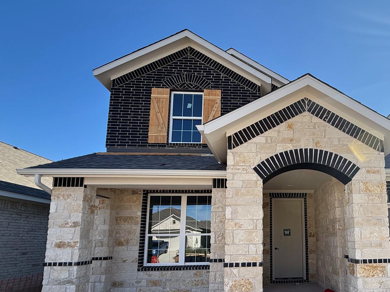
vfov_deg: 59.0
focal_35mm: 22
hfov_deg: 72.0
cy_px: 205
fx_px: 248
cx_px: 284
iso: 50
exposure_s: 1/876
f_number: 2.2
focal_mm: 2.22
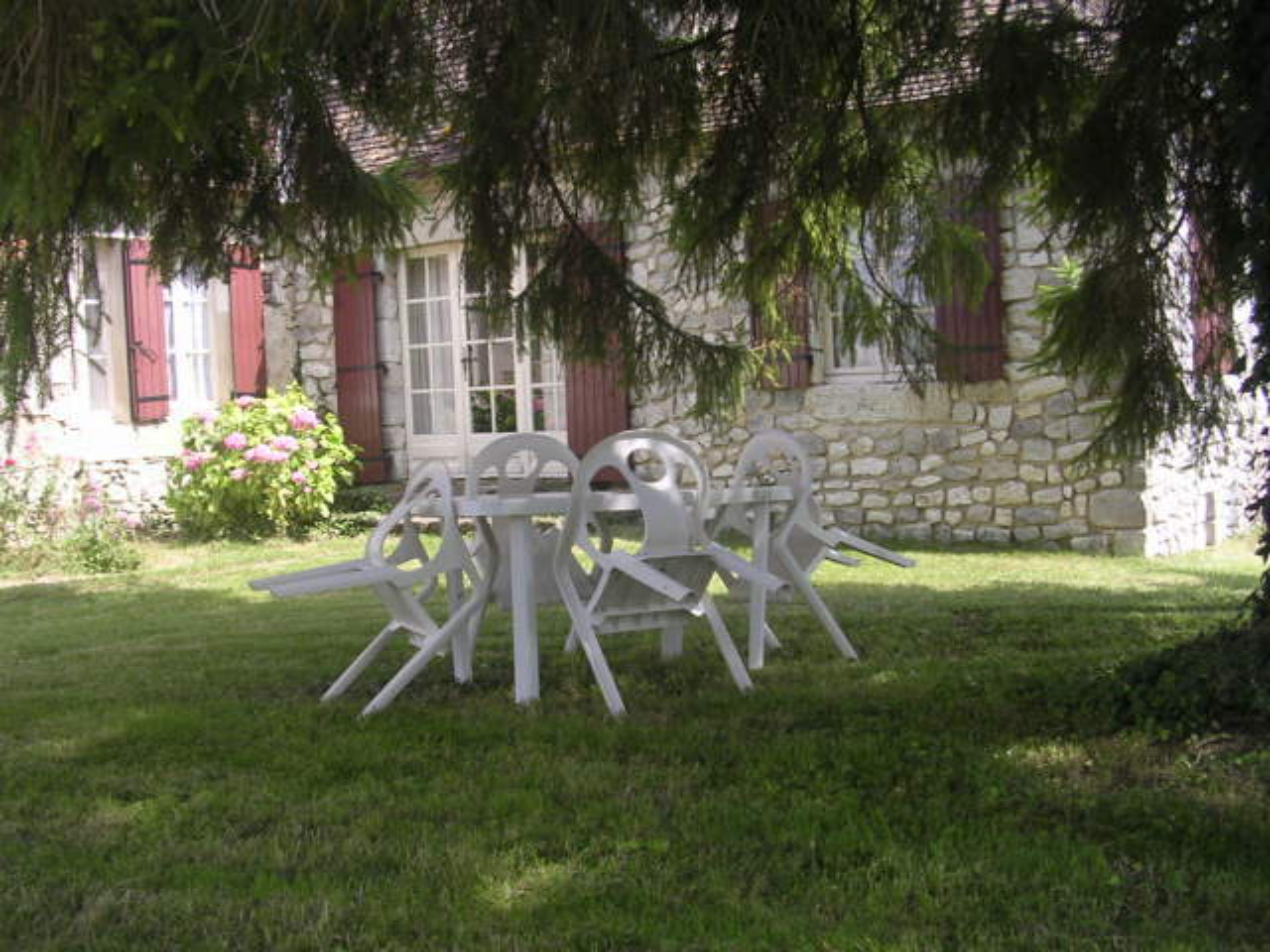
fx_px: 1394
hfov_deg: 49.0
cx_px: 635
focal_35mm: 38
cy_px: 476
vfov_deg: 37.7
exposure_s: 1/275
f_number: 2.8
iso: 100
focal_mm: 5.8
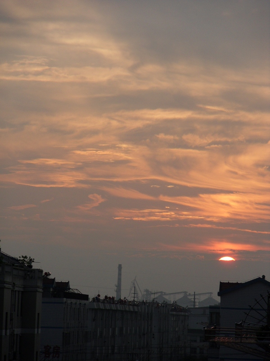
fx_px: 2496
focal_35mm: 240
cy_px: 180
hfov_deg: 6.2
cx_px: 135
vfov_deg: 8.2
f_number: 5.8
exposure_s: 1/180
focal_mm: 42
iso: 100
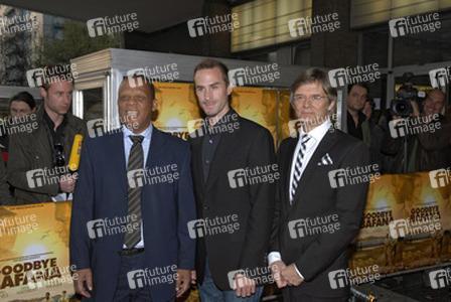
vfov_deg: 32.0
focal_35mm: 42
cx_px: 226
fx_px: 527
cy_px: 151
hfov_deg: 46.3
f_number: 6.3
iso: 400
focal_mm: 28
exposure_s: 1/200
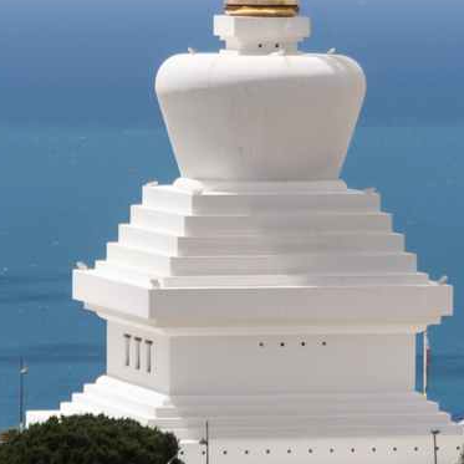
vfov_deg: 5.1
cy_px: 164
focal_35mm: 342
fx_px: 5186
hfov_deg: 5.1
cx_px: 193
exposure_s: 1/640
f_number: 6.3
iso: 100
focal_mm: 100
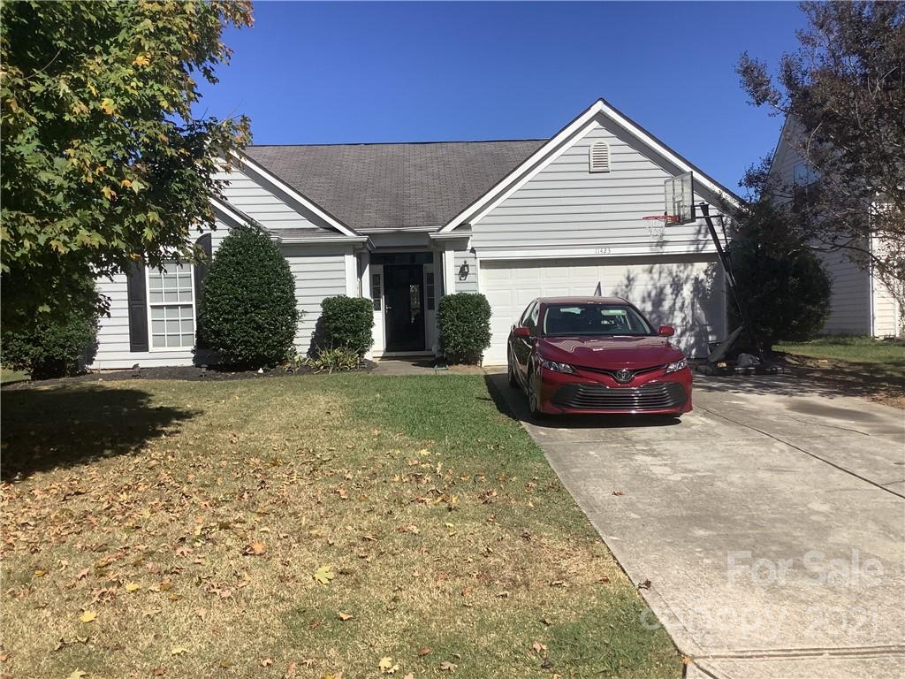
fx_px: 810
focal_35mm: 31
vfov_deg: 45.4
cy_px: 340
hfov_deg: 58.4
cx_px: 452
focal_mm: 3.3
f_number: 2.4
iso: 25
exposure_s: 1/1733
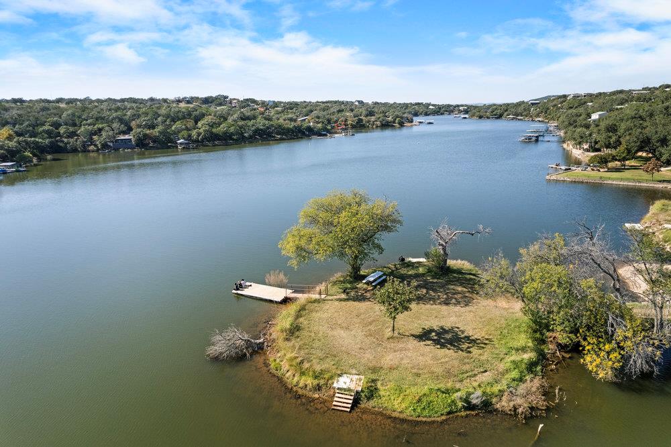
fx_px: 410
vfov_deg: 57.2
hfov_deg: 78.6
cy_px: 224
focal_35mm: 22
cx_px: 336
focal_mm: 8.38
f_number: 2.8
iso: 120
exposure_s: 1/1250
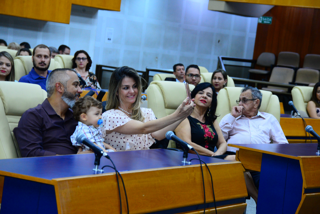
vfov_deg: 12.5
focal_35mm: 110
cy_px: 107
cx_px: 160
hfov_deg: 18.6
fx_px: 978
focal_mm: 110
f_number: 5.6
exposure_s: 1/60
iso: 3200
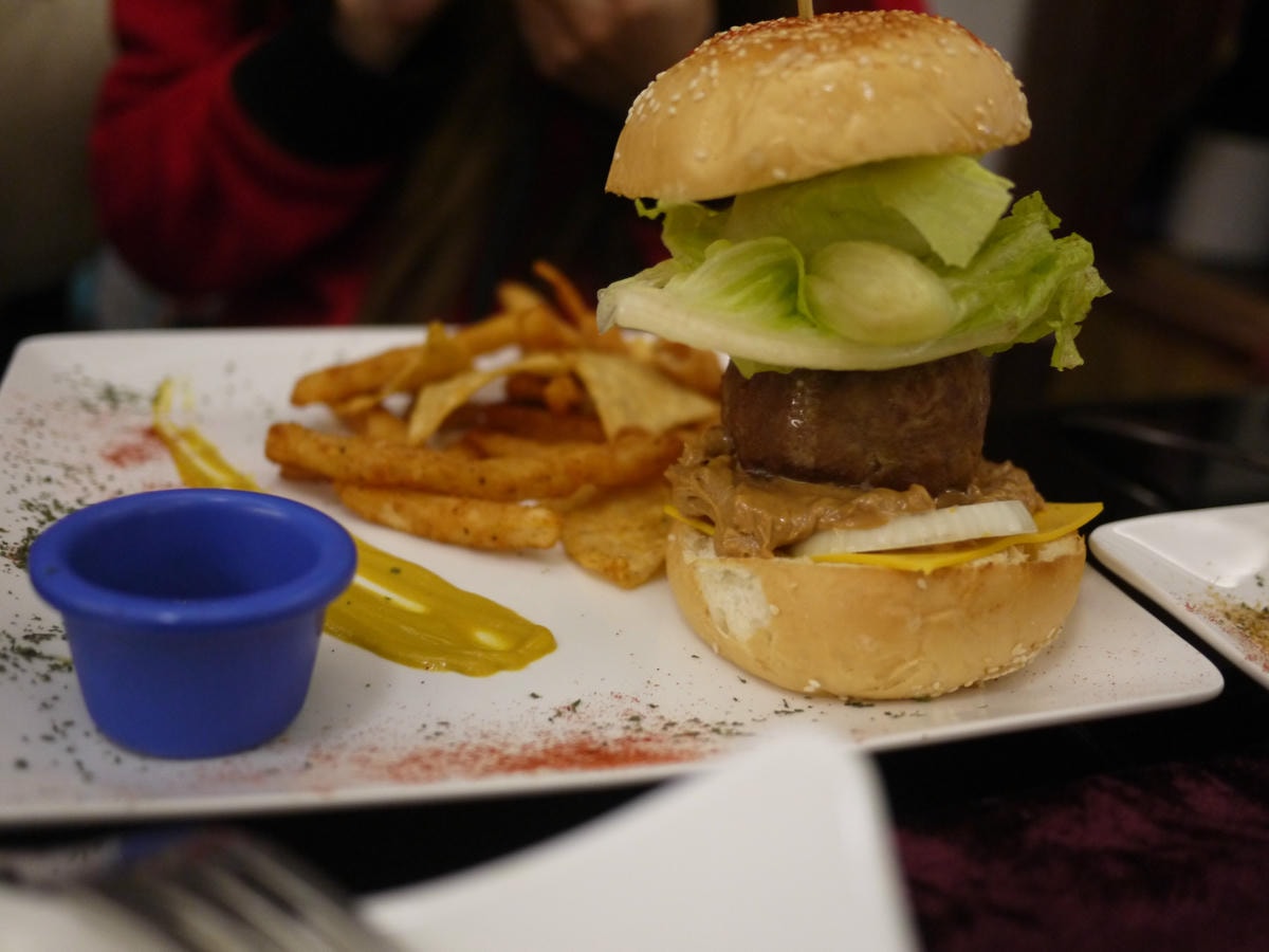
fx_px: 1466
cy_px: 476
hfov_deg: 46.8
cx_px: 634
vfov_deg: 36.0
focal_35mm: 40
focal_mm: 20
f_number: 1.7
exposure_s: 1/100
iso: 800
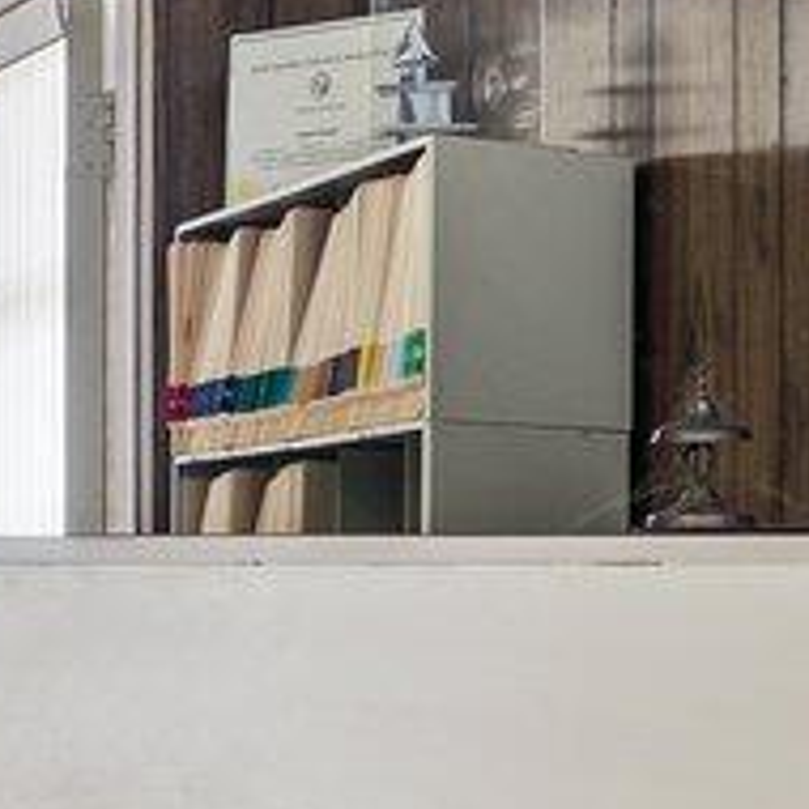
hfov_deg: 10.2
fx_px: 4125
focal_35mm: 156
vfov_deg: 11.2
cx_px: -881
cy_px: 671
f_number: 6.3
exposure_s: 2
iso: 125
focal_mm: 17
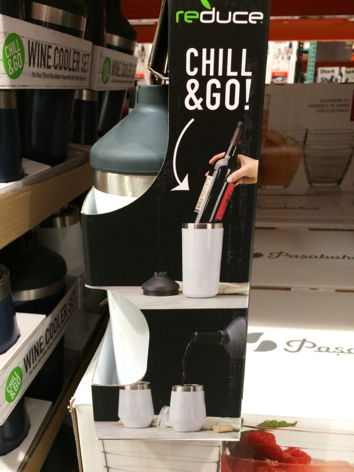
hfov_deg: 48.2
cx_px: 177
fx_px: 395
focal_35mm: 29
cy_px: 236
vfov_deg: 61.7
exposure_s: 1/30
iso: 160
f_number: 2.2
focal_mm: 4.15
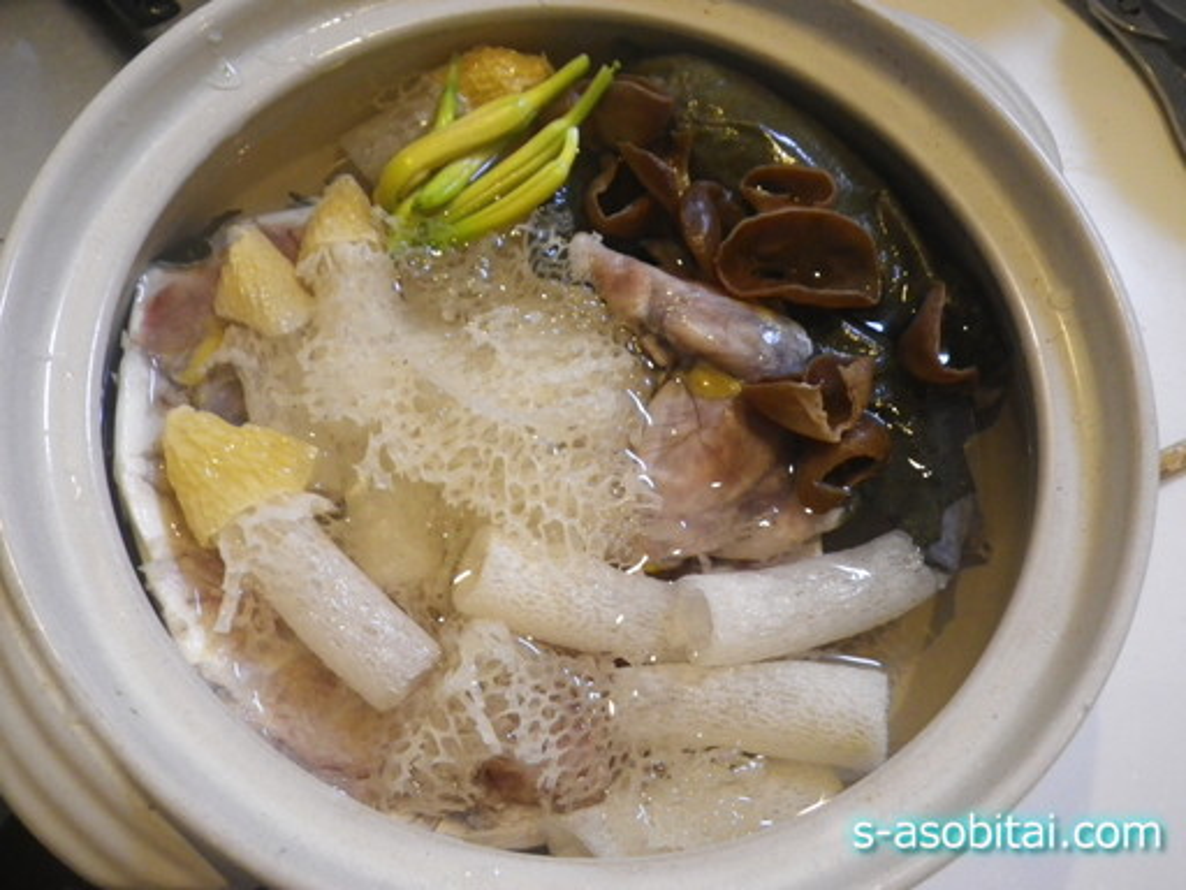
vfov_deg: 49.7
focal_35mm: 28
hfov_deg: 63.4
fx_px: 959
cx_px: 593
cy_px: 445
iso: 500
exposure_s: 1/50
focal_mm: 5
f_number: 3.5
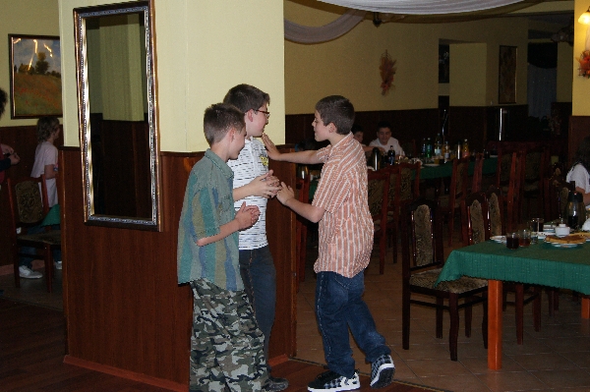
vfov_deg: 25.7
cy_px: 196
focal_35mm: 52
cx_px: 295
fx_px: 860
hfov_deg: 37.9
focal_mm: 35
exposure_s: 1/60
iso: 640
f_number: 5
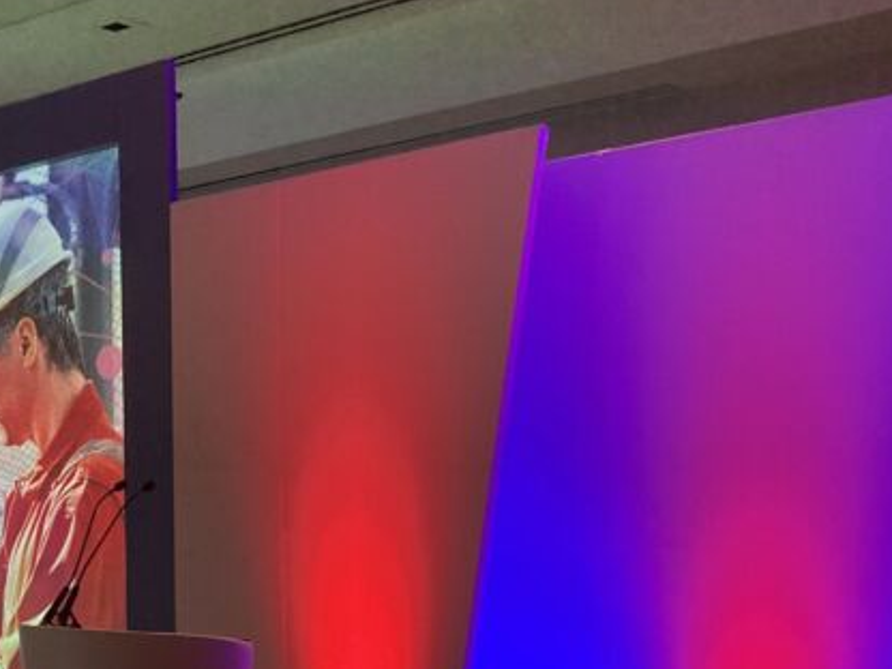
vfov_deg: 20.9
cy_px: 596
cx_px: 19
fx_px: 1778
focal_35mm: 69
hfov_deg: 26.8
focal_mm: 3.99
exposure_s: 1/45
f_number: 1.8
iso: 320
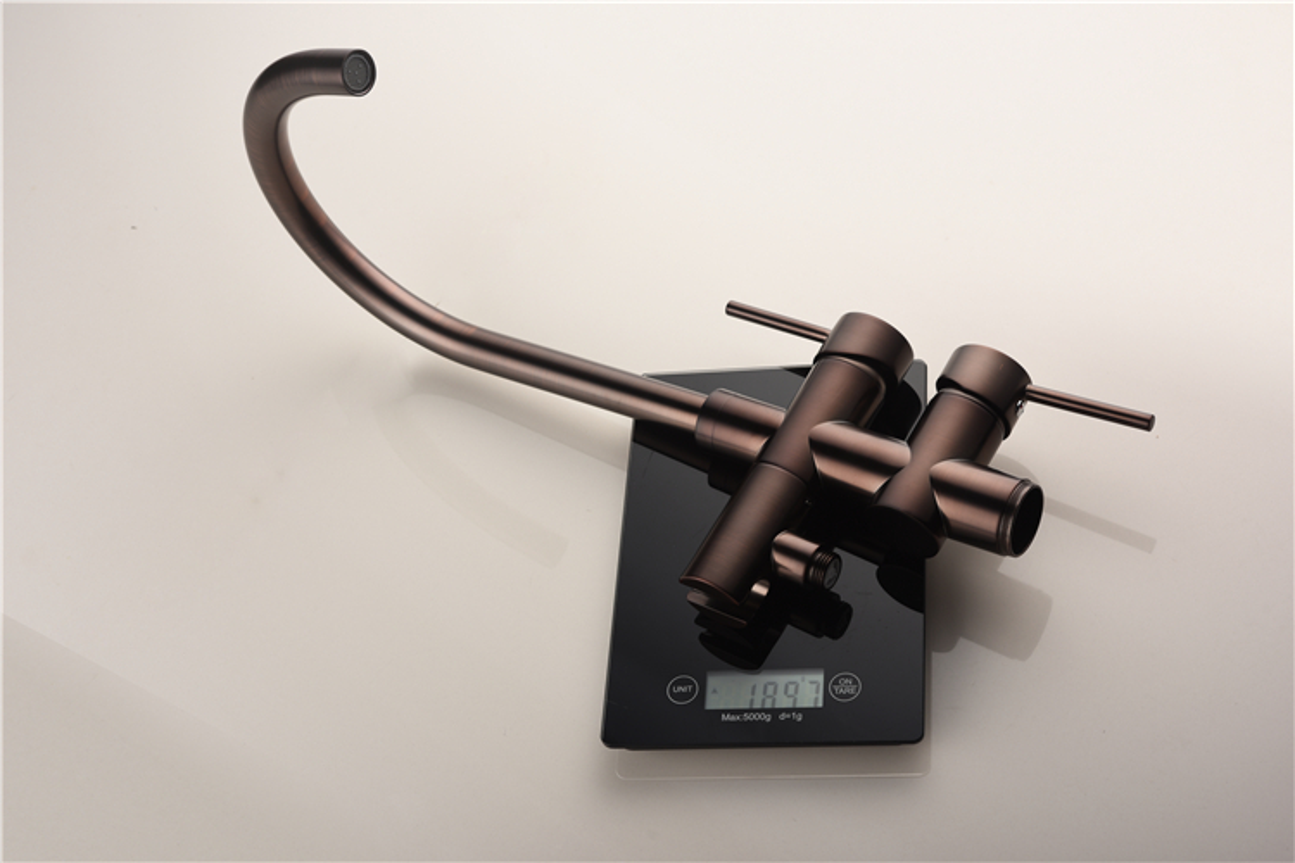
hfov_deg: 33.4
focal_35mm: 60
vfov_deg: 22.6
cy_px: 432
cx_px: 648
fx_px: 2158
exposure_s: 1/160
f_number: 10
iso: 64
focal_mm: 60
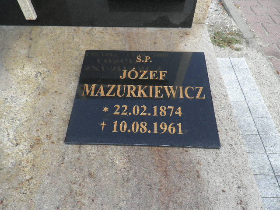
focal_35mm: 24
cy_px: 105
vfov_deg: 56.8
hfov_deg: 71.6
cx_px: 140
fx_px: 194
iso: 64
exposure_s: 1/320
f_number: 3.3
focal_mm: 4.3
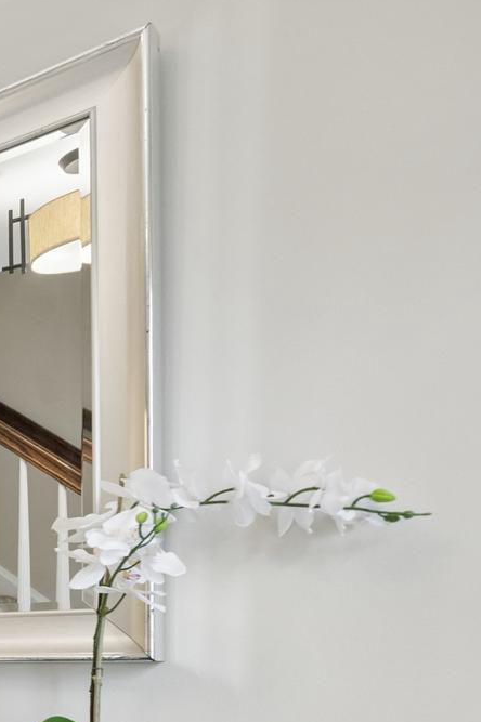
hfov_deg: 17.2
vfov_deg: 41.9
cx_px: -567
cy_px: 646
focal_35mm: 43
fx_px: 863
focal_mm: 14
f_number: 4
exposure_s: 1/160
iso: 1250
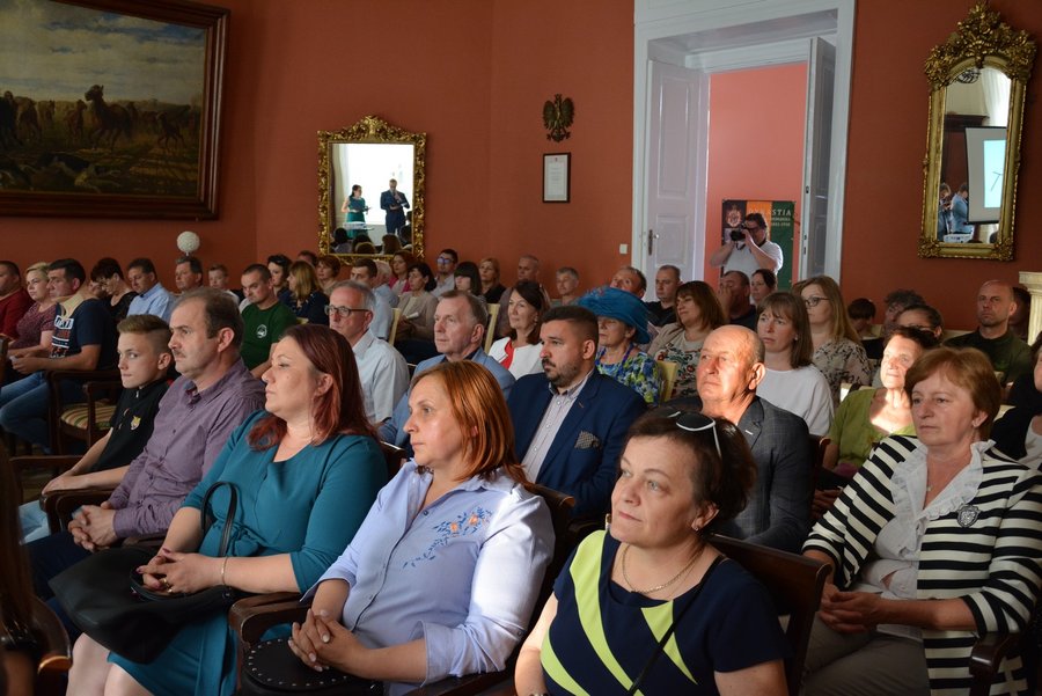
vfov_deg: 41.8
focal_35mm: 32
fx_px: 912
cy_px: 348
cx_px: 521
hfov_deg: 59.5
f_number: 3.8
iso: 900
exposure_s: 1/30
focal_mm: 21
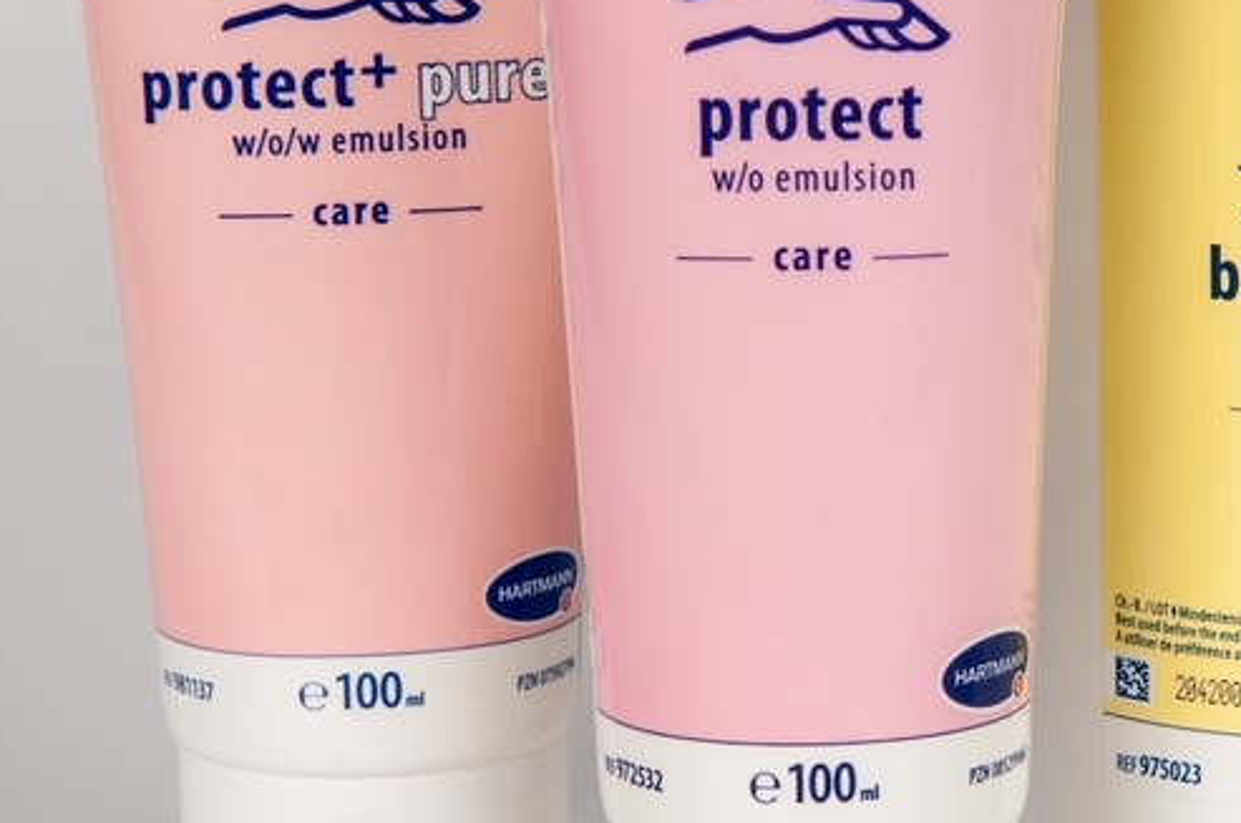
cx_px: 1231
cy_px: 166
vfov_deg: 7.8
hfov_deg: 11.6
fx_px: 6033
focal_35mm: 175
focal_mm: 45
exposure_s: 1/125
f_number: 8
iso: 100
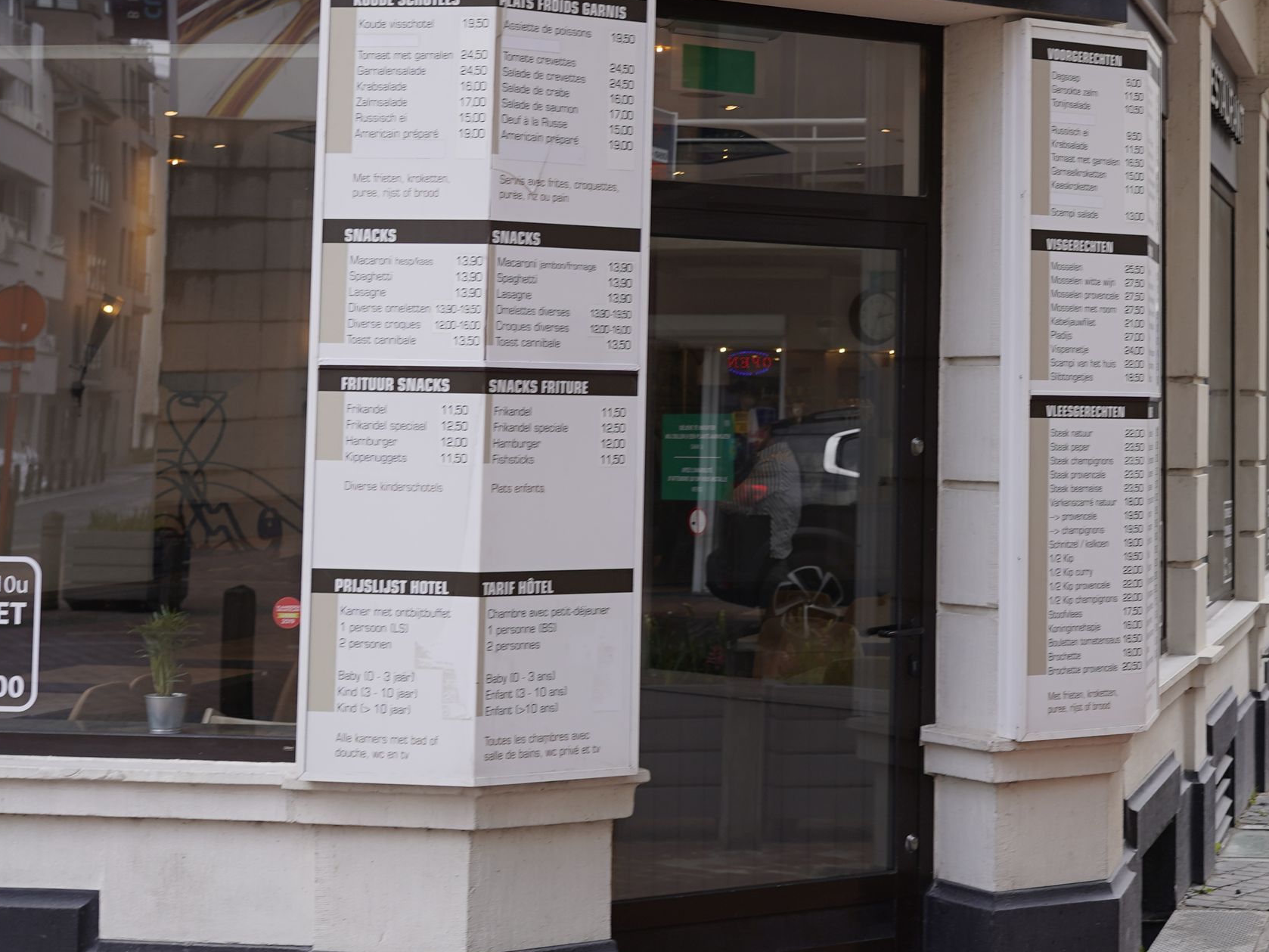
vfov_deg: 18.9
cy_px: 123
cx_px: 1078
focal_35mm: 77
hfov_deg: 24.8
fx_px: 2823
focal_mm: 35
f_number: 4
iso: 100
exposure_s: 1/160
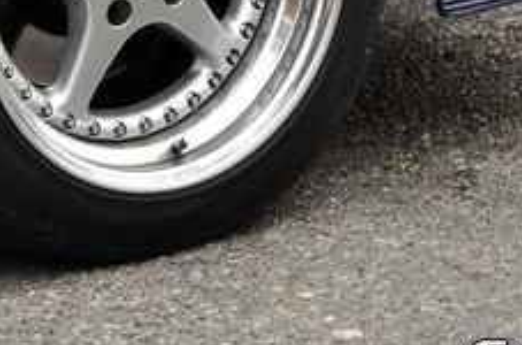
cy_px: -114
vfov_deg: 3.4
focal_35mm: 402
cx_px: 126
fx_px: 5819
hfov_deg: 5.1
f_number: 6.3
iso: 400
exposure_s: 1/400
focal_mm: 95
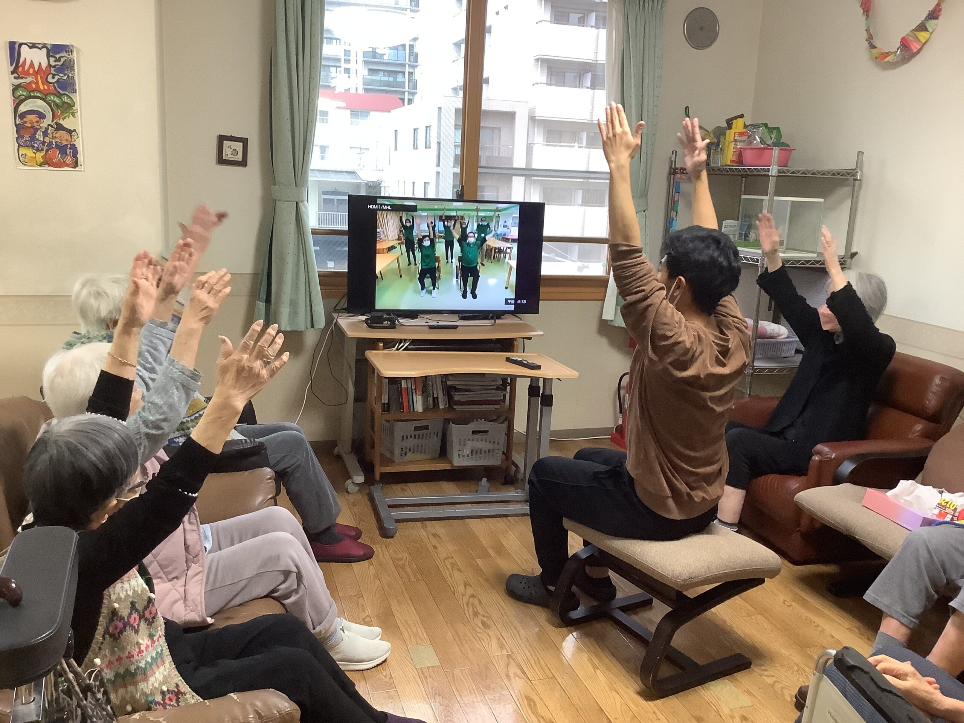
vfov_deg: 45.4
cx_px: 482
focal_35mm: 31
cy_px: 362
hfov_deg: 58.4
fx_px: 863
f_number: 2.4
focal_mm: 3.3
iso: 200
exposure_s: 1/50
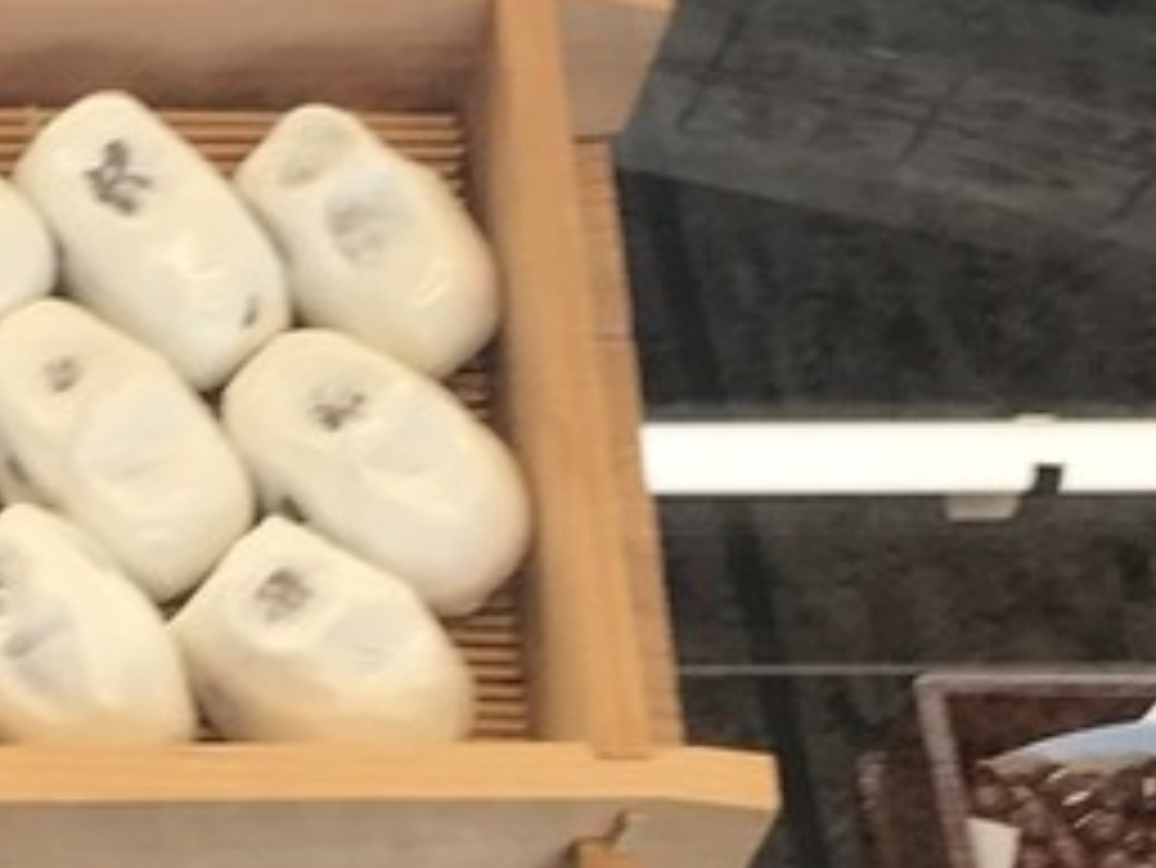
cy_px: 175
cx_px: -288
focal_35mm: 156
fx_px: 5212
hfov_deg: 12.3
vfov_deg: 9.5
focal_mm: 3.99
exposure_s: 1/60
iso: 25
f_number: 1.8
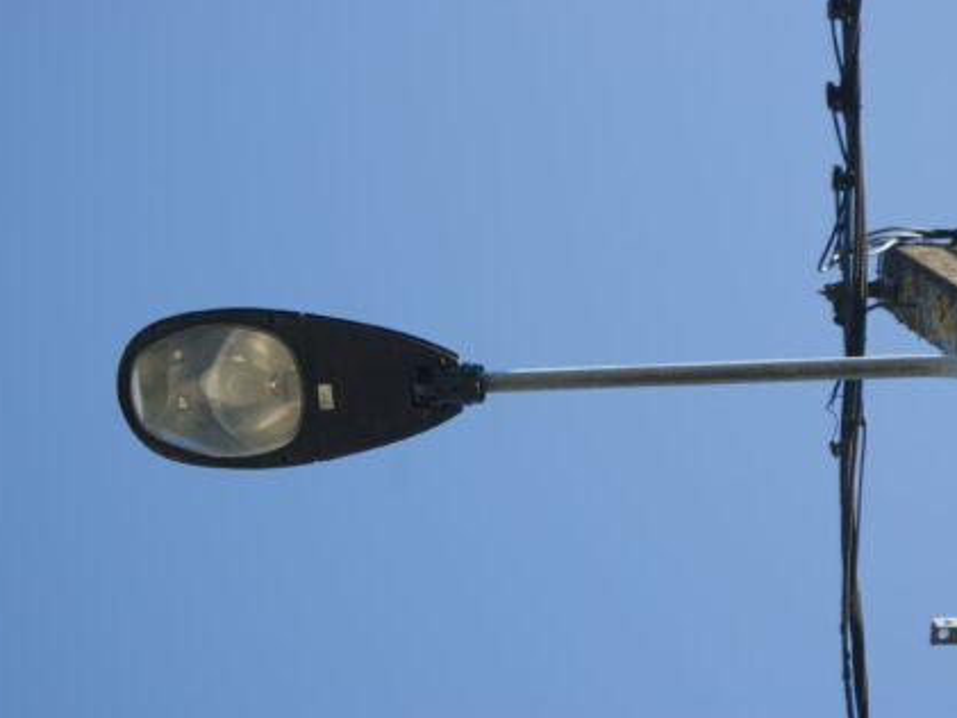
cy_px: 359
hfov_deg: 17.1
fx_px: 3180
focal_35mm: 115
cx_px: 475
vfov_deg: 12.9
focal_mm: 70
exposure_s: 1/125
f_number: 8
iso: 100
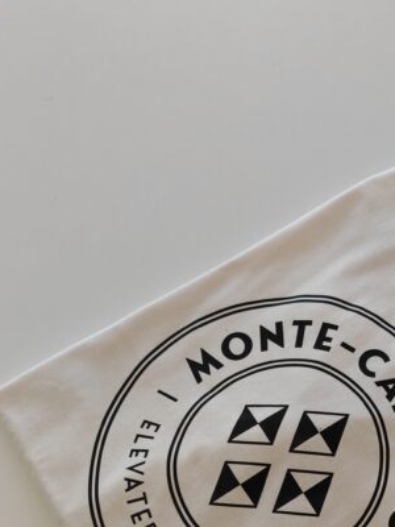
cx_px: 381
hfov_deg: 25.9
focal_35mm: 54
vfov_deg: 34.2
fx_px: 822
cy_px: 443
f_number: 1.6
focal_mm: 7.62
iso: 50
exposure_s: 1/180
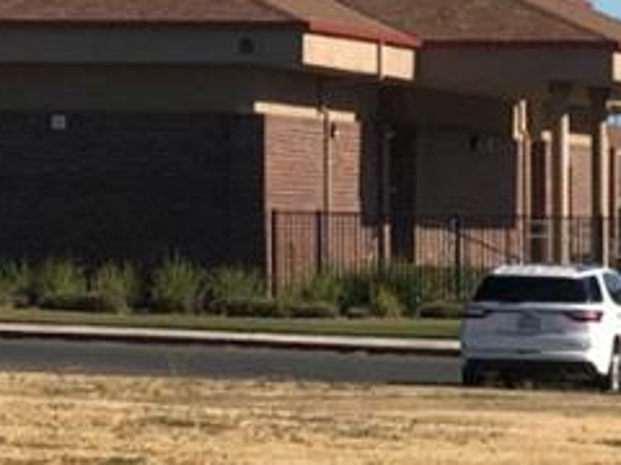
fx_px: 5830
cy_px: -150
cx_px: -1203
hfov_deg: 5.7
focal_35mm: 325
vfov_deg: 4.6
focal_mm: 6
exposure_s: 1/1412
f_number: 2.4
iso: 16
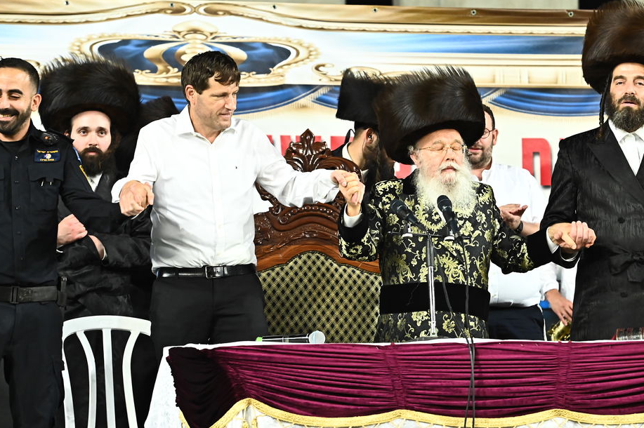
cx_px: 360
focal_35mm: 168
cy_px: 205
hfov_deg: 12.2
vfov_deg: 8.2
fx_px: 3003
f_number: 5.6
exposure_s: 1/160
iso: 3200
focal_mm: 110
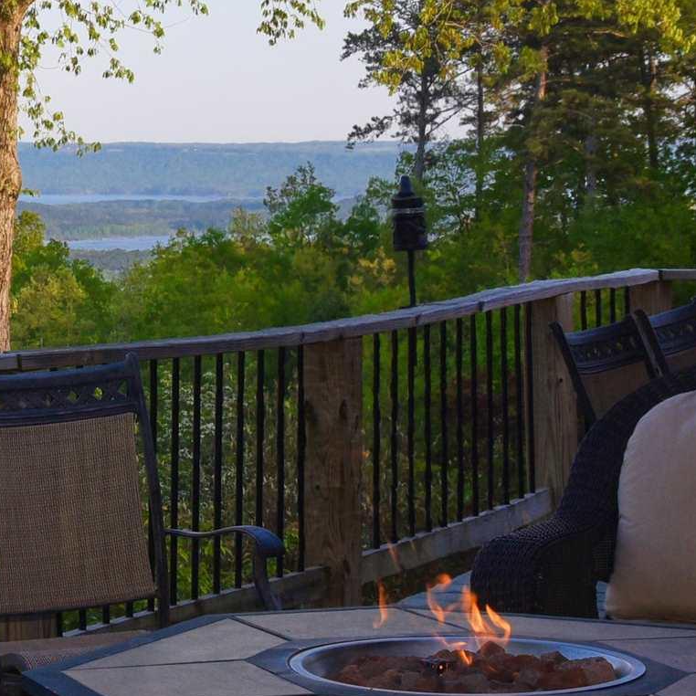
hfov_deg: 14.1
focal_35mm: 120
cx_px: -124
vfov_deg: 14.5
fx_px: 2730
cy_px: 248
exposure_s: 1/200
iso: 320
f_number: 13
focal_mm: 35
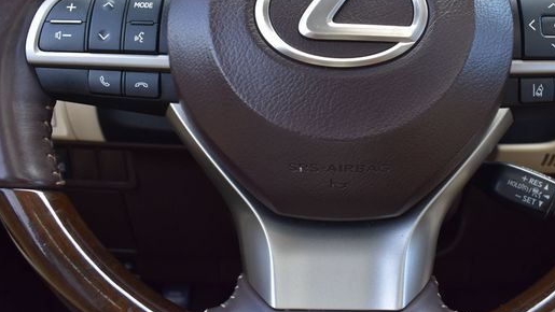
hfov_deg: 51.1
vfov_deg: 30.2
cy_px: 98
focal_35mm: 39
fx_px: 574
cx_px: 343
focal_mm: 20
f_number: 6.3
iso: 400
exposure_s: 1/20
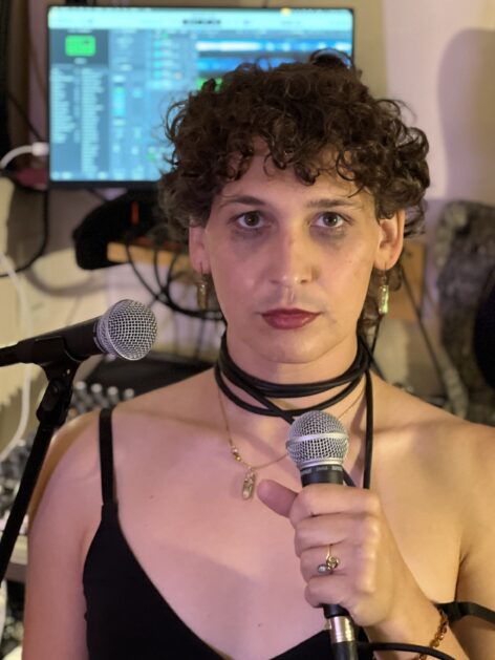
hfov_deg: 19.1
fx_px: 1468
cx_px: 248
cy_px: 330
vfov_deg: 25.3
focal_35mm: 77
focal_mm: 9
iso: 800
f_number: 2.8
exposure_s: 1/15
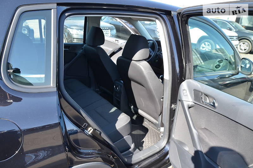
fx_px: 189
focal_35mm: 27
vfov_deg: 47.7
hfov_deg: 67.5
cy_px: 84
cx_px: 126
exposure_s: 1/125
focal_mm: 18
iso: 200
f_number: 5.6
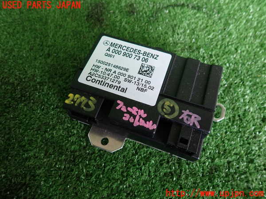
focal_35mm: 25
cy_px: 100
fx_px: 192
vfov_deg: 54.9
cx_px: 133
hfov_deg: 69.4
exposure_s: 1/60
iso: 200
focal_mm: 4.5
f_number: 2
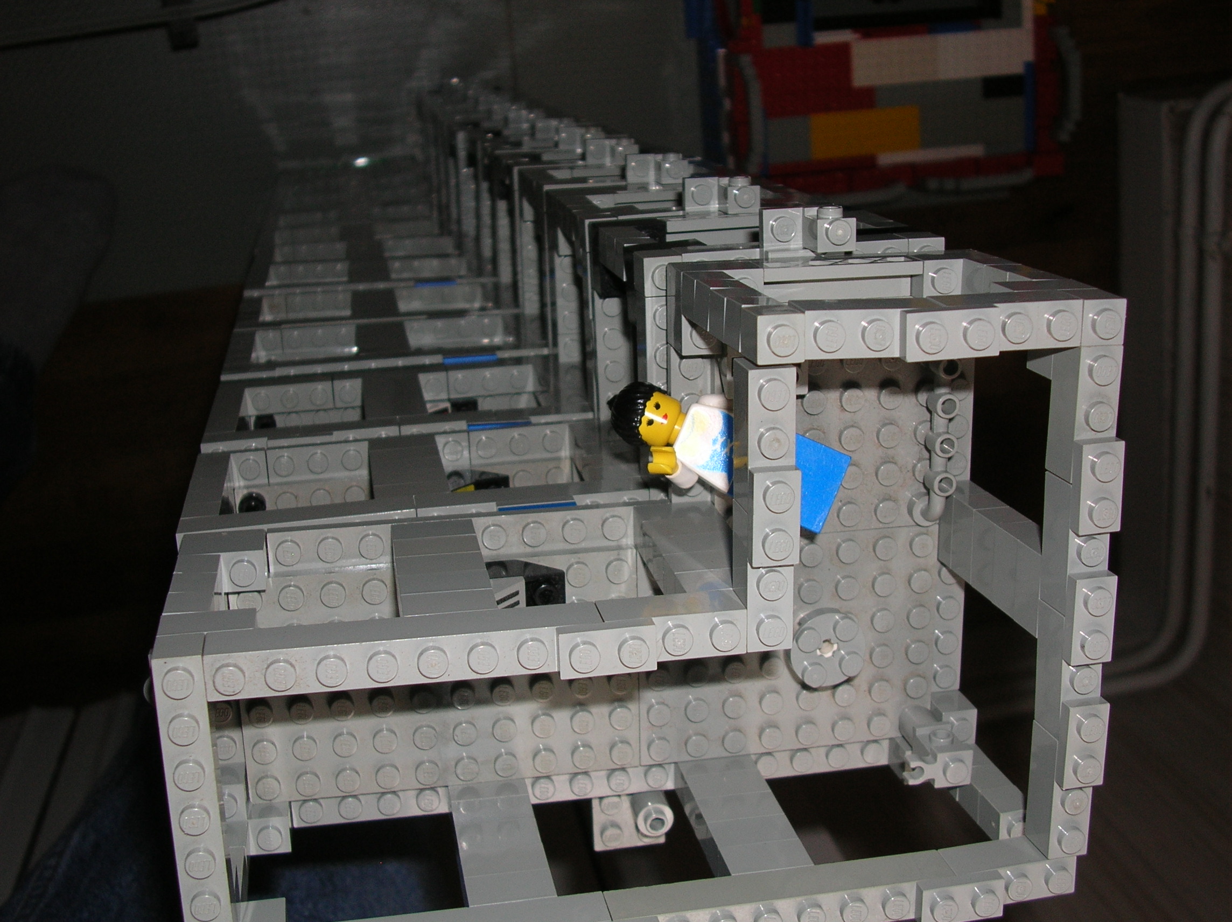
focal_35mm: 42
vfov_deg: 34.3
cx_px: 616
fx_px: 1494
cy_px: 461
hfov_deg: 44.8
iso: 50
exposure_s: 1/60.1
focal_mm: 7.1
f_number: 3
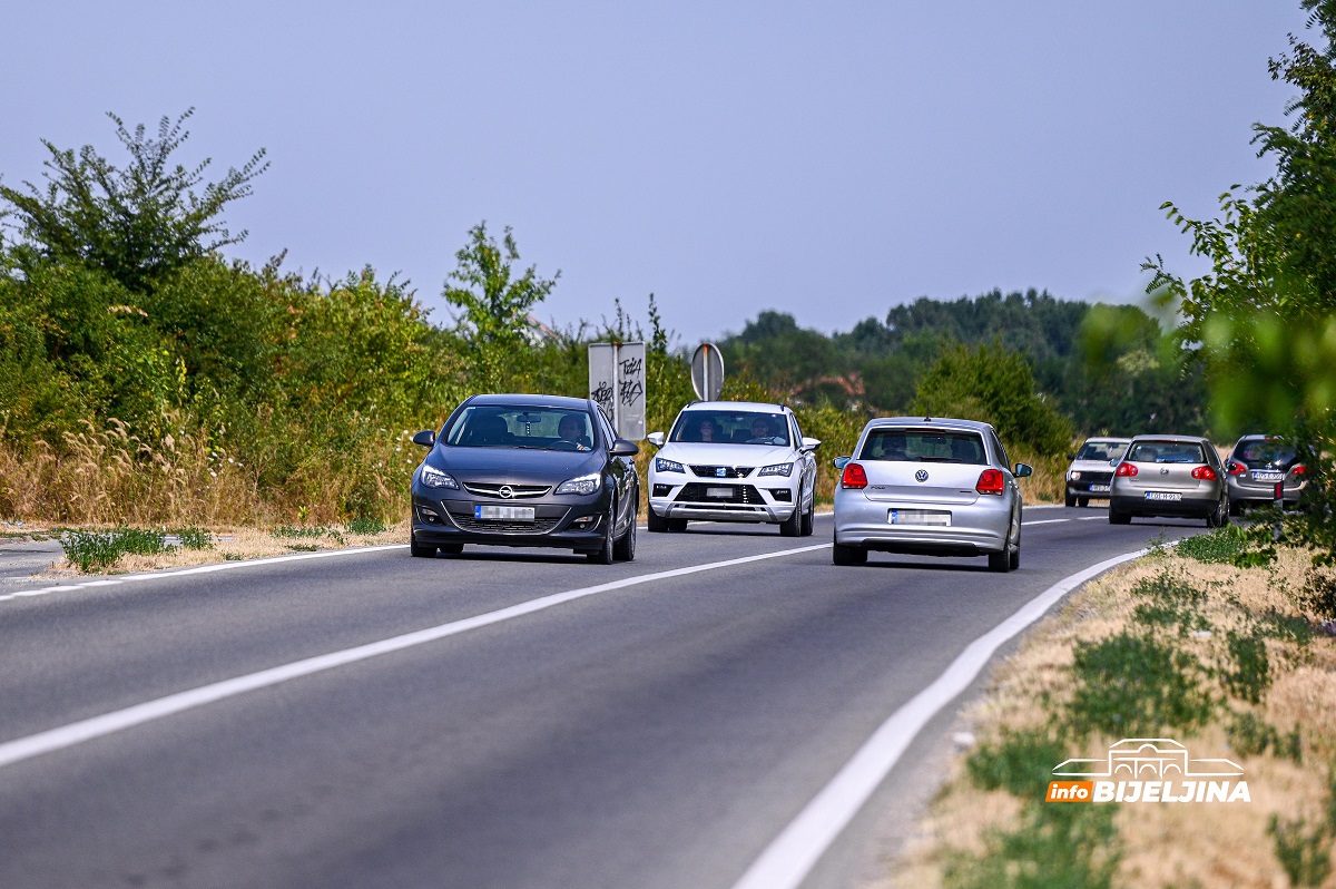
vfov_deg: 6.9
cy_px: 444
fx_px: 7416
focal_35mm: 200
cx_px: 668
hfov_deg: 10.3
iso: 200
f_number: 2.8
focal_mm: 200
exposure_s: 1/8000
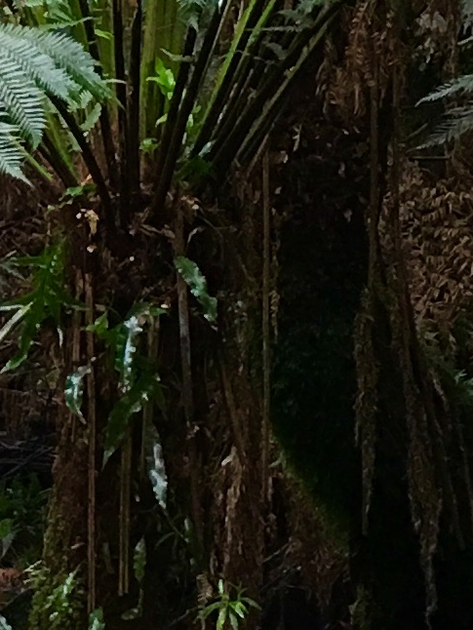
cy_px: 202
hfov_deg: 8.0
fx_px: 3295
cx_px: -354
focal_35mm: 181
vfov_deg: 10.9
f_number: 2.2
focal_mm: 4.15
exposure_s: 1/33
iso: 50
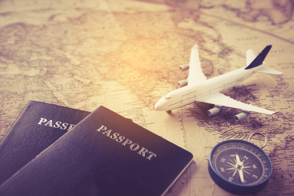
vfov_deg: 24.6
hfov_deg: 36.2
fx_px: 449
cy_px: 98
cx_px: 147
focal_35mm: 55
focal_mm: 55
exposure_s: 1/160
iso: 100
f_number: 5.6
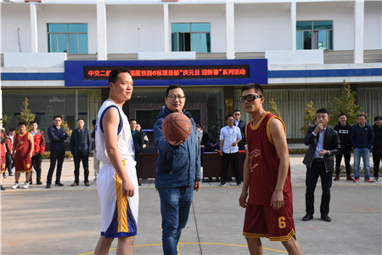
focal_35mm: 45
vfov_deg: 29.9
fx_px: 477
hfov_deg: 43.6
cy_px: 128
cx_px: 191
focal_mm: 30
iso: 100
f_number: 6.3
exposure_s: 1/160
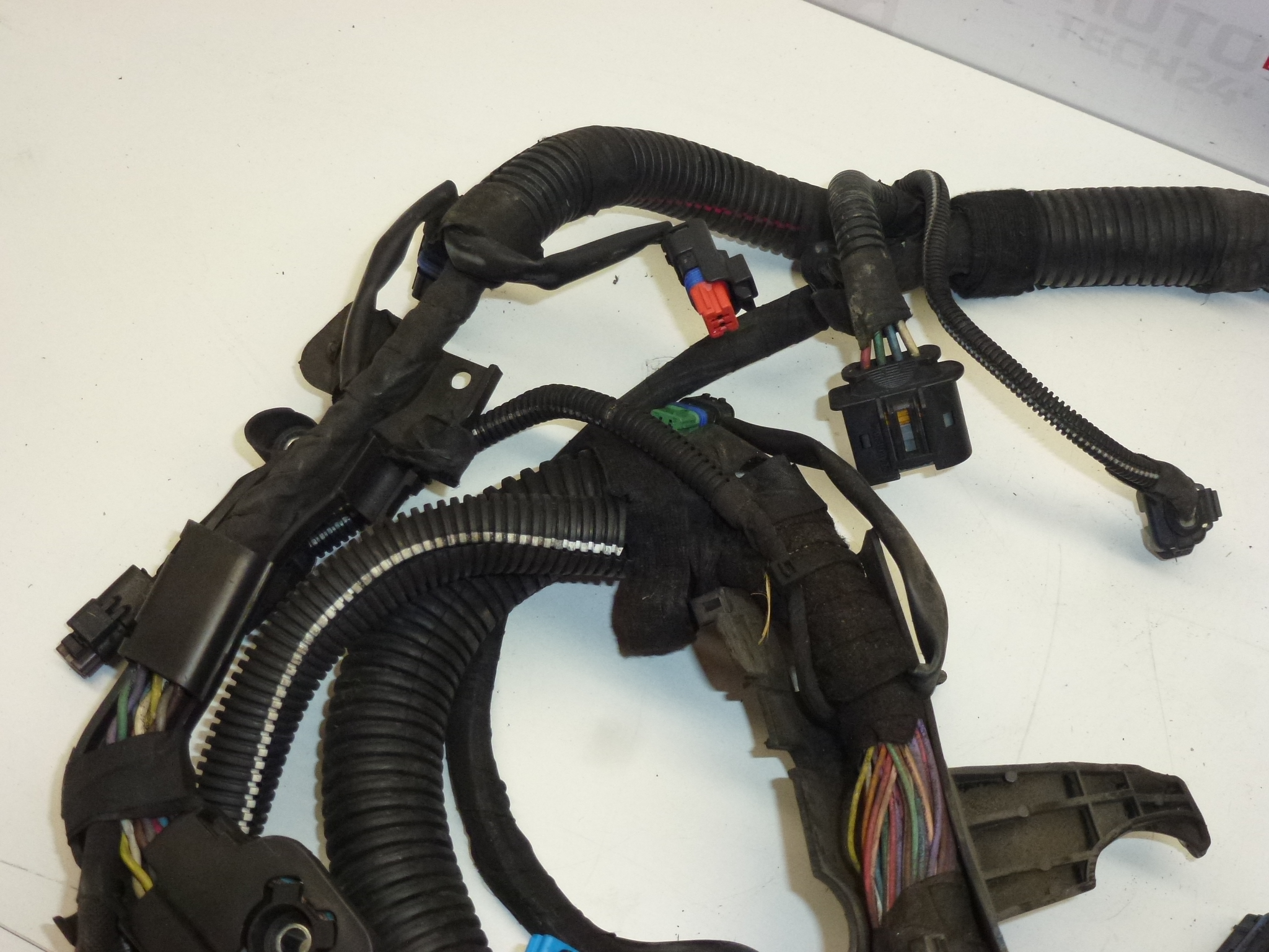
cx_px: 634
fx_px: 1650
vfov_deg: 32.2
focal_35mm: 45
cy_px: 476
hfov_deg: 42.1
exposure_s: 1/160
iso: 400
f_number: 4
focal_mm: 8
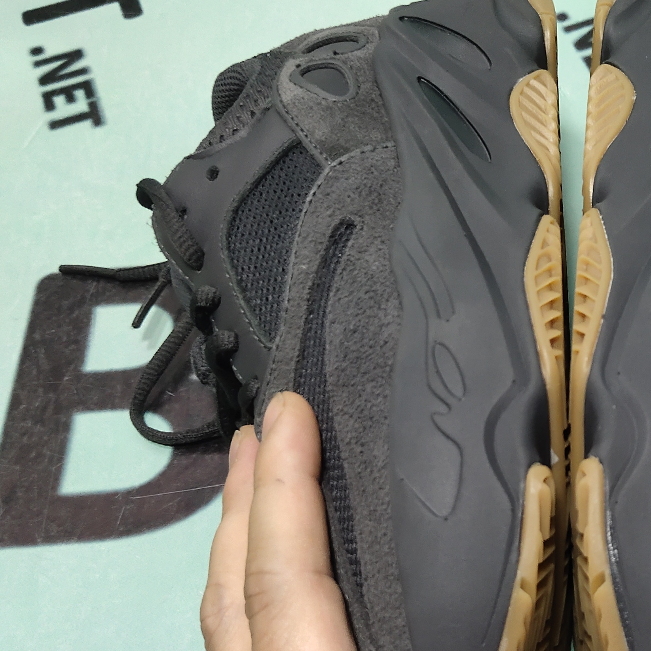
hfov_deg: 25.8
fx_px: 1383
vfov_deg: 26.5
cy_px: 375
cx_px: 564
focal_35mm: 65
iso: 127
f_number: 1.79
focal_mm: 4.35
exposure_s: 1/100
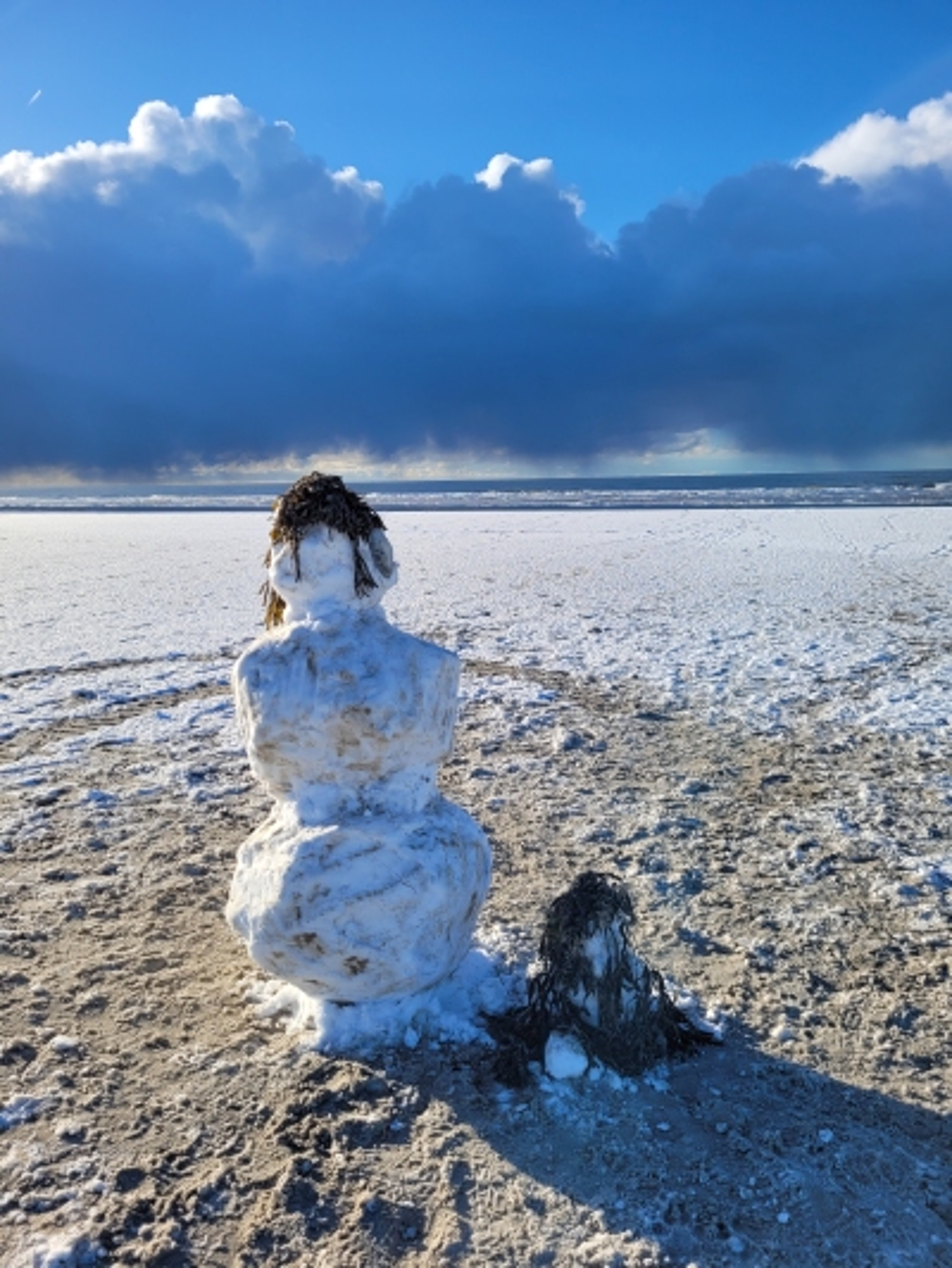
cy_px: 634
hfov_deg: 53.1
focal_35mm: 26
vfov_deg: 67.3
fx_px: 953
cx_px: 476
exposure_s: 1/2099
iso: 40
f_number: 1.8
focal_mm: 5.4
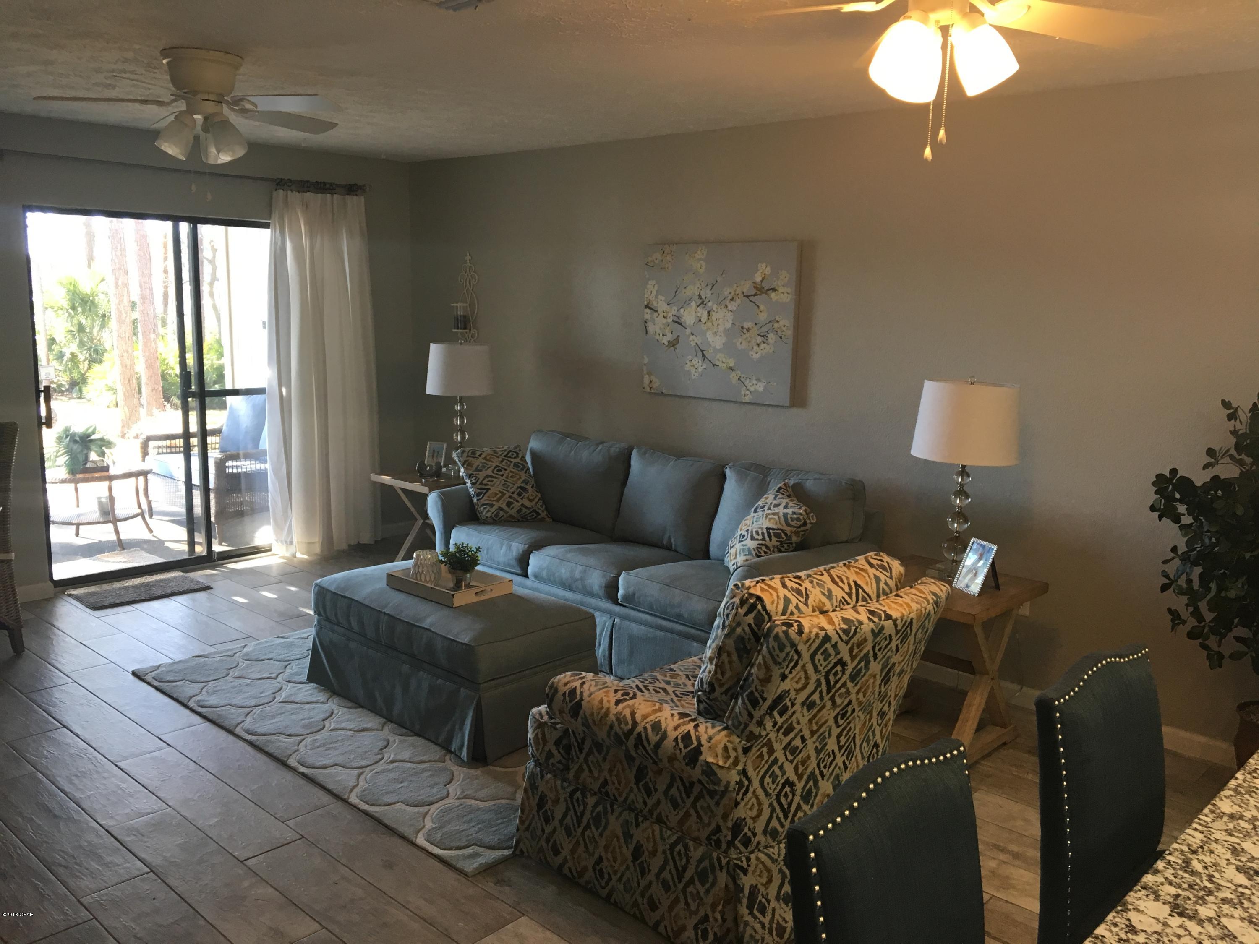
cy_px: 472
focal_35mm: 29
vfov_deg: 48.2
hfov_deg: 61.7
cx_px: 630
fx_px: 1055
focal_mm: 4.15
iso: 32
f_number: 2.2
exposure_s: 1/30
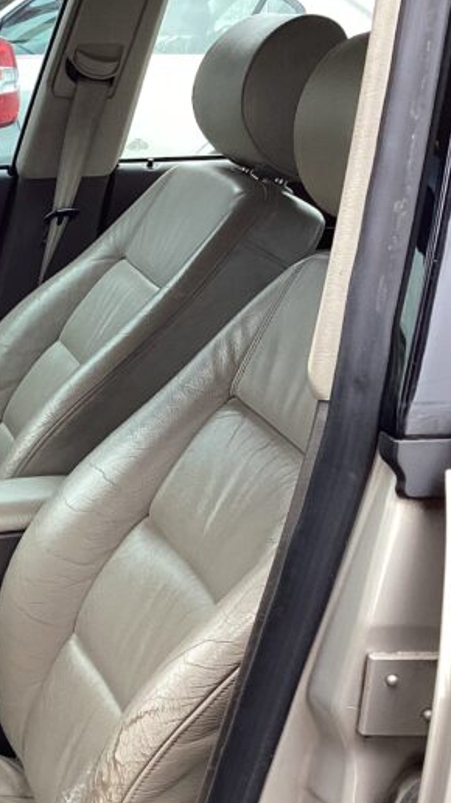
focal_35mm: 67
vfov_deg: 31.0
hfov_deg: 16.6
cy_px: 574
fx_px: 1425
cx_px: -194
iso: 50
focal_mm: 3.3
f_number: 2.4
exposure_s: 1/60
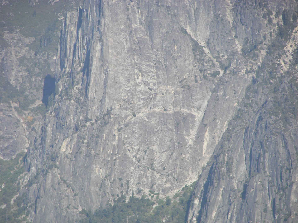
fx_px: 3719
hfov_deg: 4.6
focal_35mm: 432
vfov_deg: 3.4
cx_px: 149
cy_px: 112
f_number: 5
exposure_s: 1/400
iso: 64
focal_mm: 72
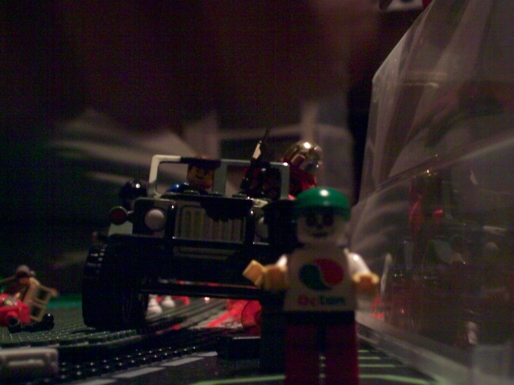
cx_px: 257
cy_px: 192
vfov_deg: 21.0
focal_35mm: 70
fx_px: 1039
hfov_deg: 27.8
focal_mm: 11.6
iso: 160
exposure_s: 1/8
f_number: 3.8
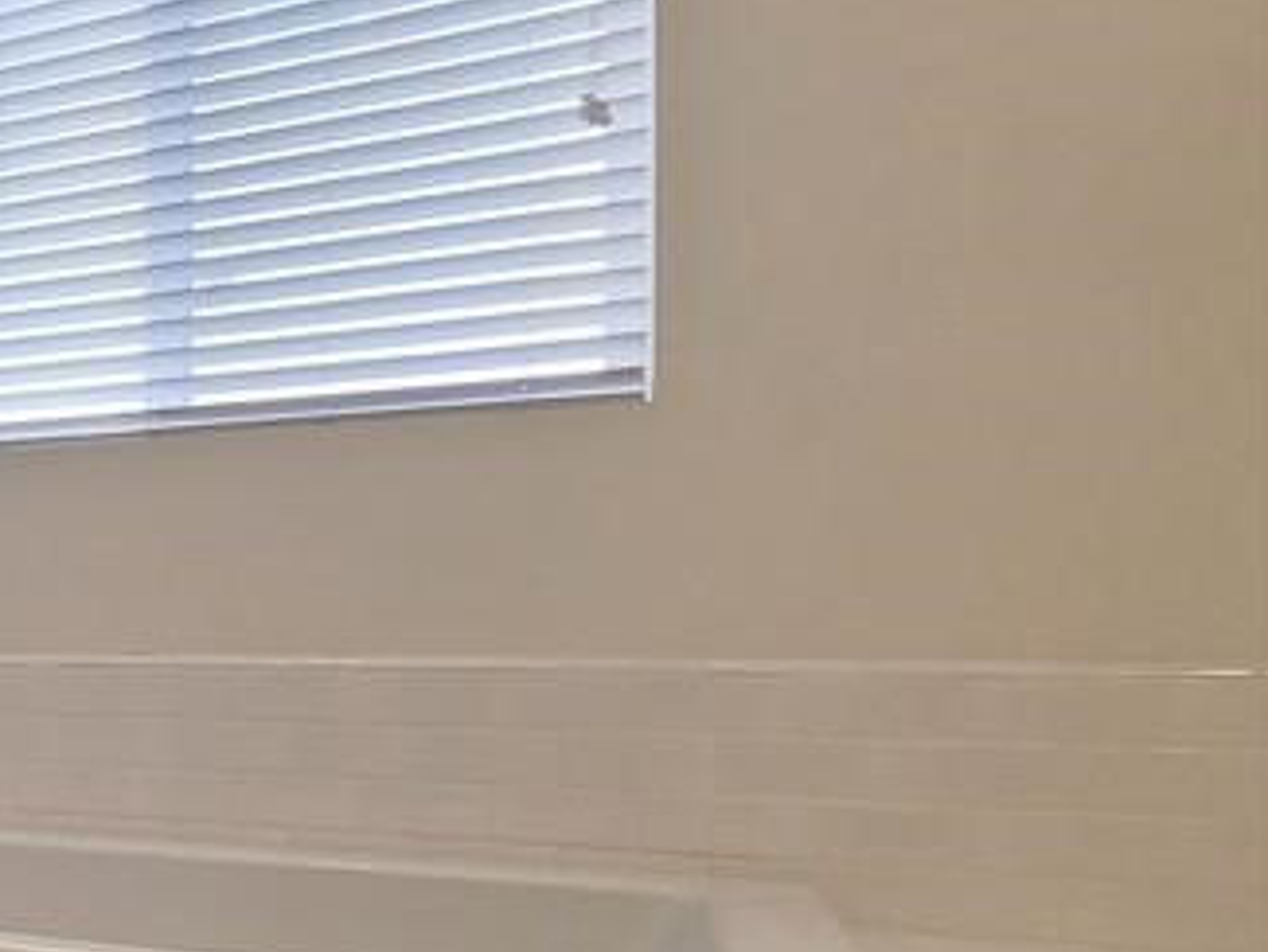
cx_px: -722
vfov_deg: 34.7
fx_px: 1502
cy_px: 659
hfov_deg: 27.3
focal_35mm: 41
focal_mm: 2.2
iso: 100
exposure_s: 1/120
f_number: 2.2
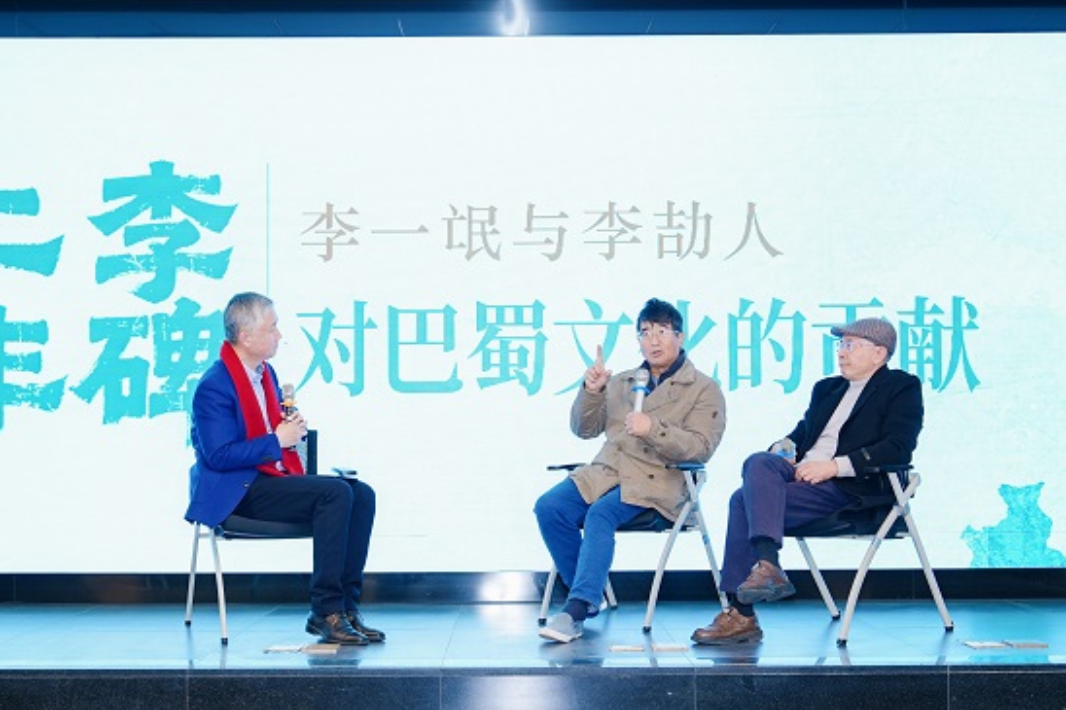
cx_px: 510
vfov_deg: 26.4
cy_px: 400
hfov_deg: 38.9
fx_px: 1510
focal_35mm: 51
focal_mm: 43
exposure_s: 1/160
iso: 640
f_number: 4
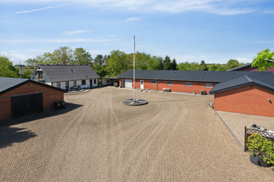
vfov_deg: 59.4
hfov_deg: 81.3
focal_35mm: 21
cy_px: 91
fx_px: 160
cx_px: 137
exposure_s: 1/500
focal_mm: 14
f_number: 8
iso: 200
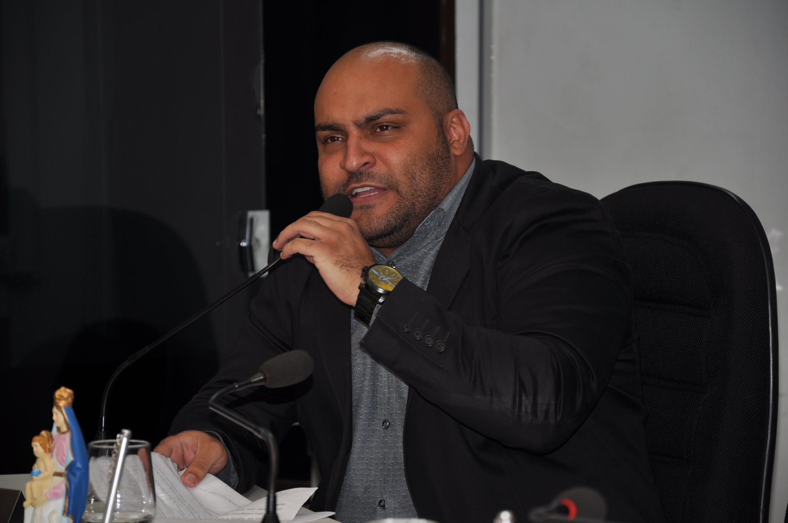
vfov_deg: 8.7
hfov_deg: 13.1
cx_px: 394
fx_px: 3443
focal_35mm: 158
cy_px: 262
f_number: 5.6
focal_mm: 105
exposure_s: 1/60
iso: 200
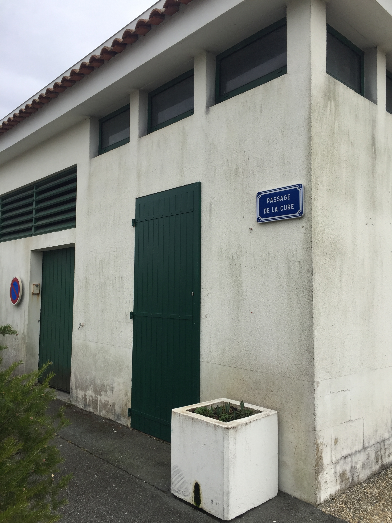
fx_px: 438
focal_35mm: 29
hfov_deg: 48.2
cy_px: 262
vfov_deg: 61.7
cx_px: 196
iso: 32
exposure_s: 1/775
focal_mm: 4.15
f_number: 2.2
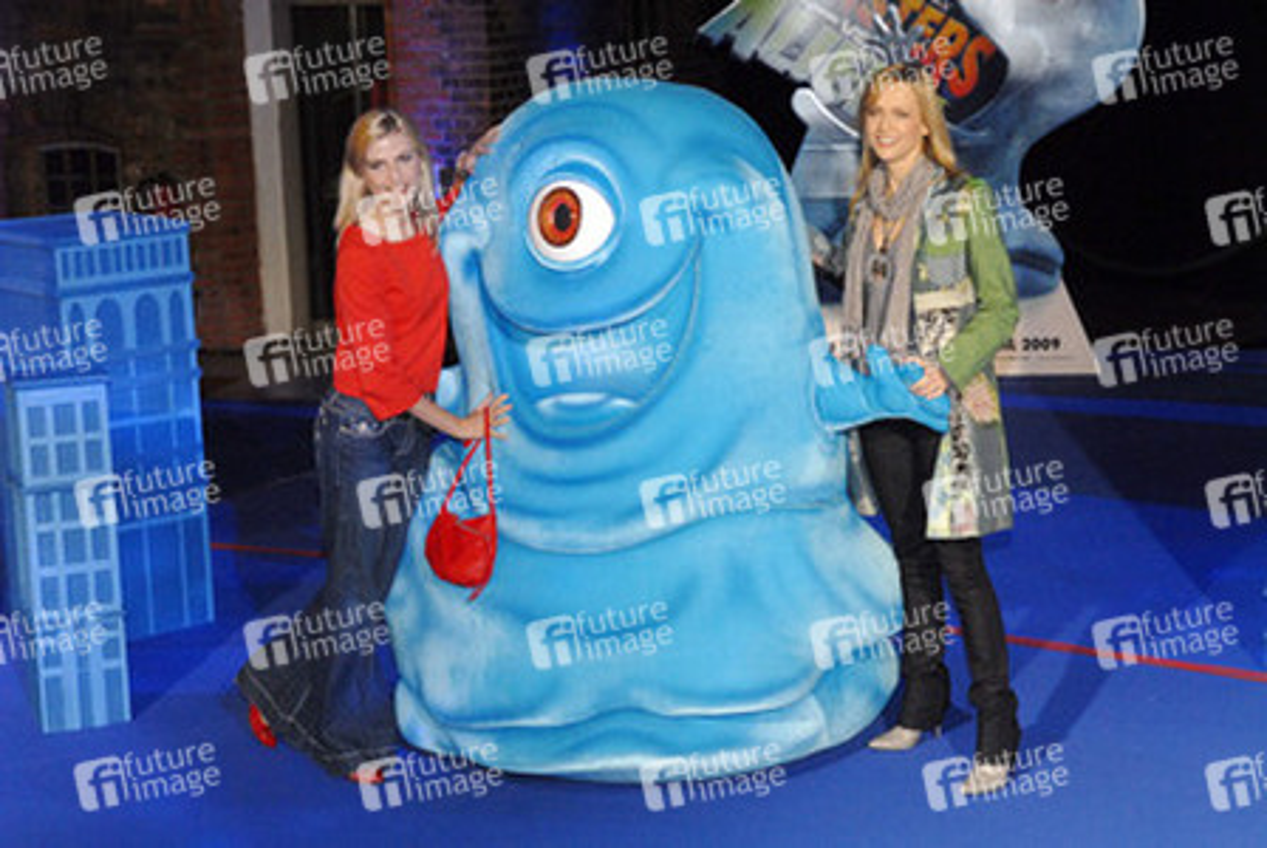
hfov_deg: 29.8
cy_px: 424
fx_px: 2379
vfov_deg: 20.2
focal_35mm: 68
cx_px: 634
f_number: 7.1
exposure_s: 1/125
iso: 800
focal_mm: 45
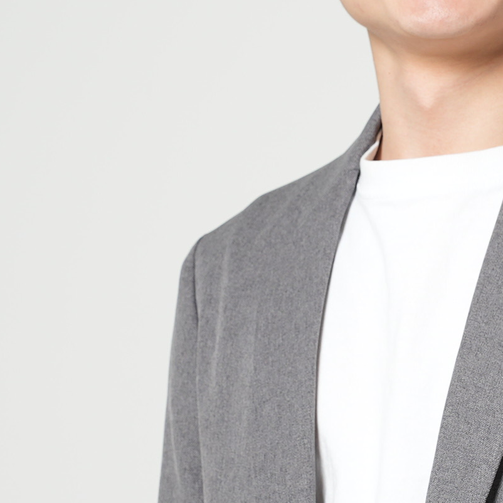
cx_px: 493
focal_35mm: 208
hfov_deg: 8.4
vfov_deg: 8.4
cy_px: 243
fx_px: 3419
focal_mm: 56
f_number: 8
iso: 125
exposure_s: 1/125
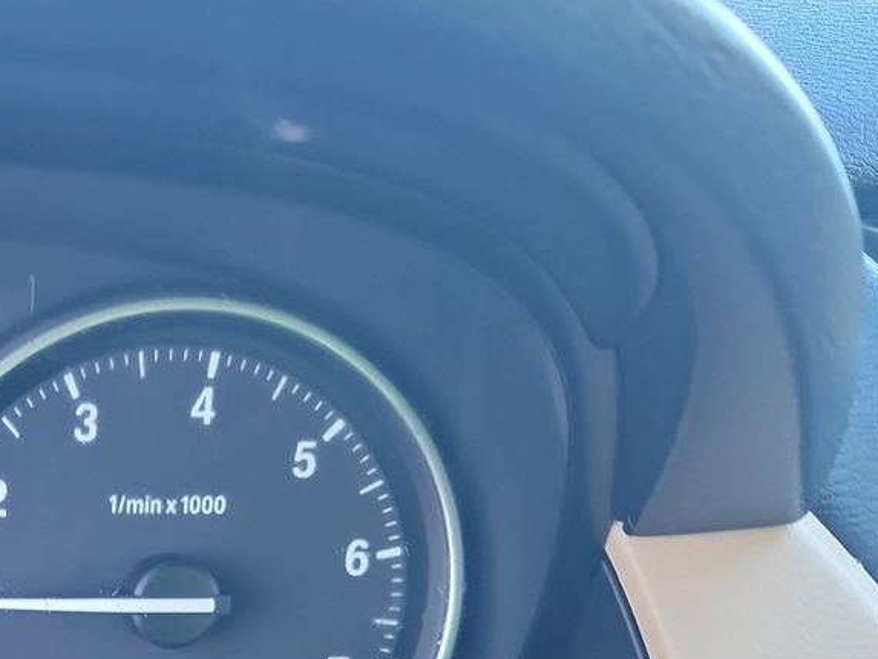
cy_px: 789
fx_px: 1700
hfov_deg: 25.4
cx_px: -231
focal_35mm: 67
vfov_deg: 20.5
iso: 509
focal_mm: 6.7
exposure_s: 1/59
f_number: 1.8
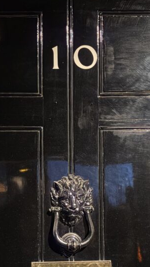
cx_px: 39
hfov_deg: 19.0
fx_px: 446
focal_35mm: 63
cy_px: 192
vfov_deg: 32.8
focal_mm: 5.96
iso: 640
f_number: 1.6
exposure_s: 1/13
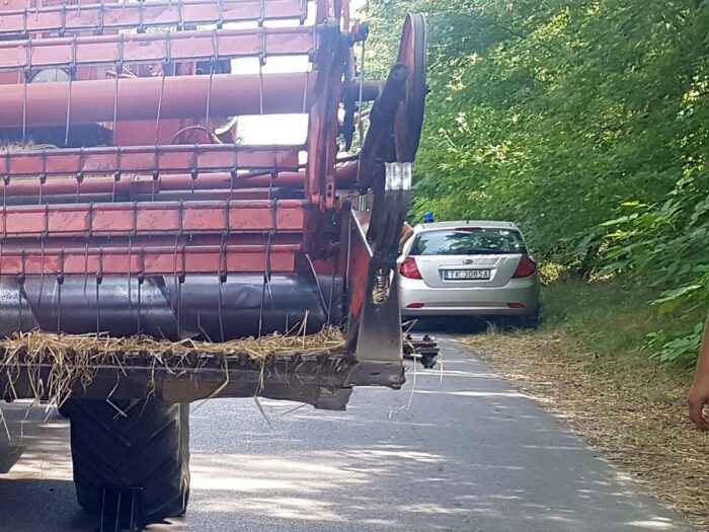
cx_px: 354
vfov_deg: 53.1
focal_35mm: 26
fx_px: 533
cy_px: 266
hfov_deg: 67.3
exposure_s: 1/120
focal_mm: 4.2
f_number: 1.7
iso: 40
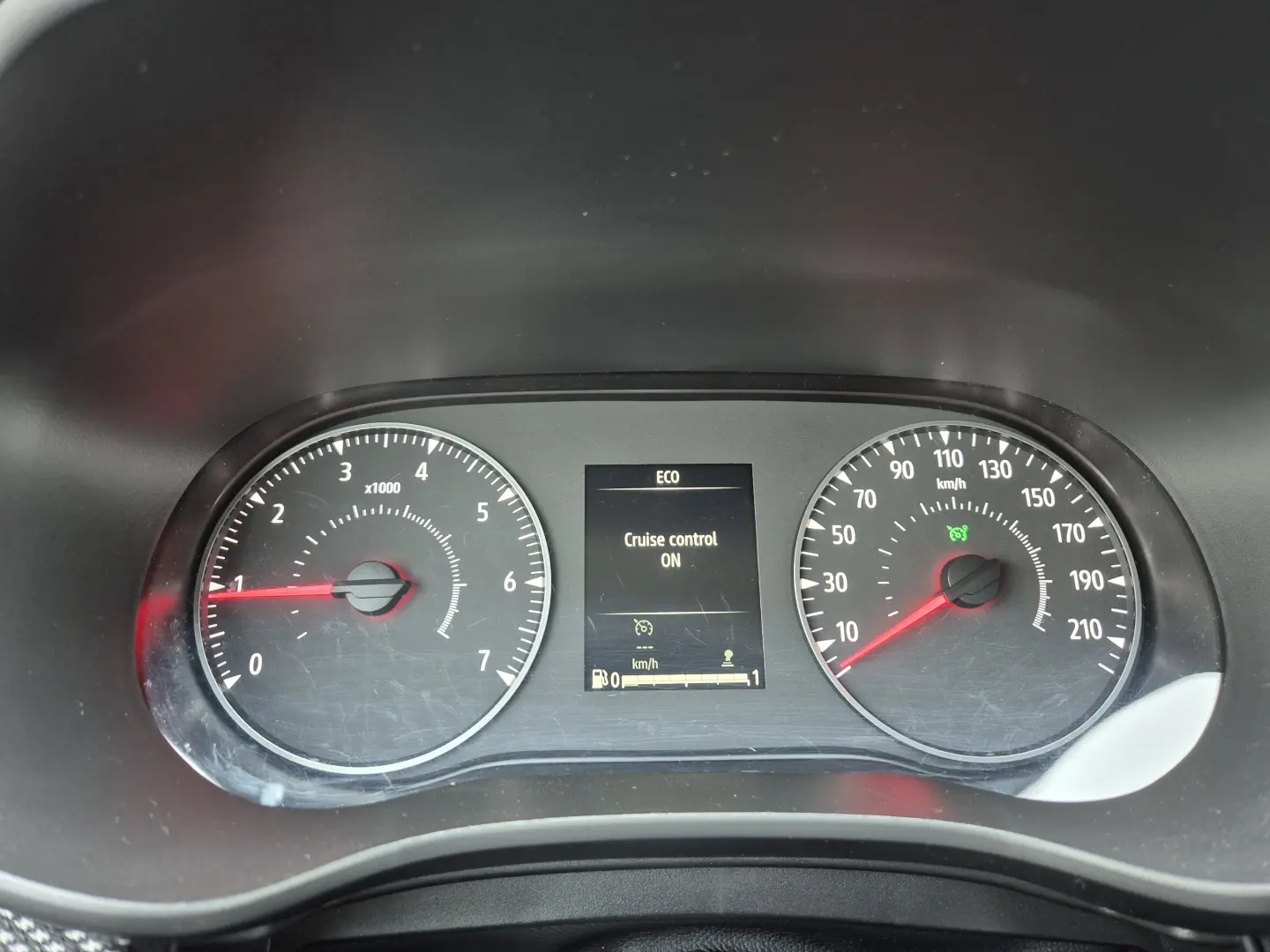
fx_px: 844
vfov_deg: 58.9
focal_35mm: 23
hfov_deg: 73.9
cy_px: 476
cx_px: 635
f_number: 1.8
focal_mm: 5.4
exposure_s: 1/31
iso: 400
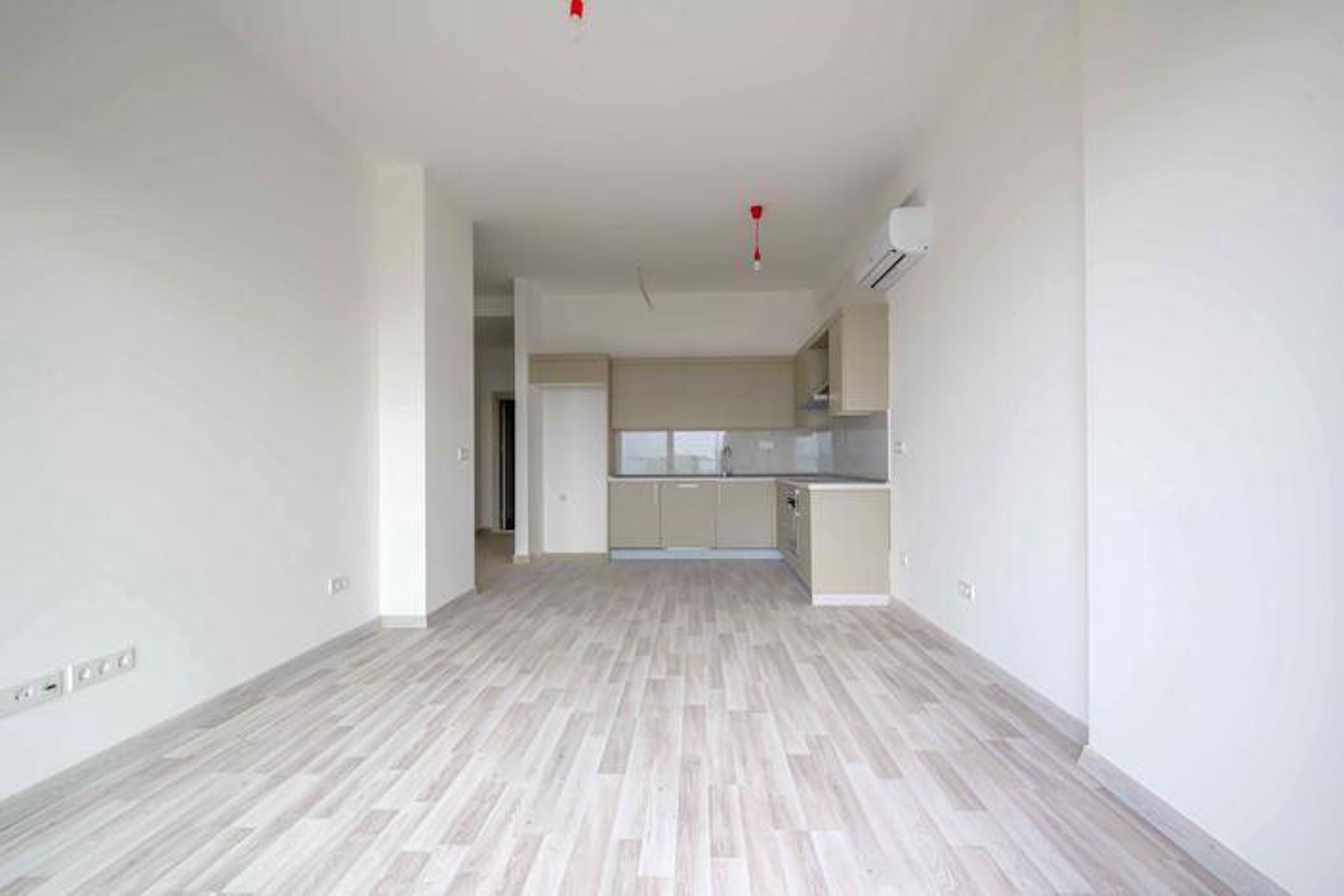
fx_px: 597
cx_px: 672
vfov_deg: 73.7
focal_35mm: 16
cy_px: 448
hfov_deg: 96.7
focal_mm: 16
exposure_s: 1/1000
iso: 250
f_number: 9
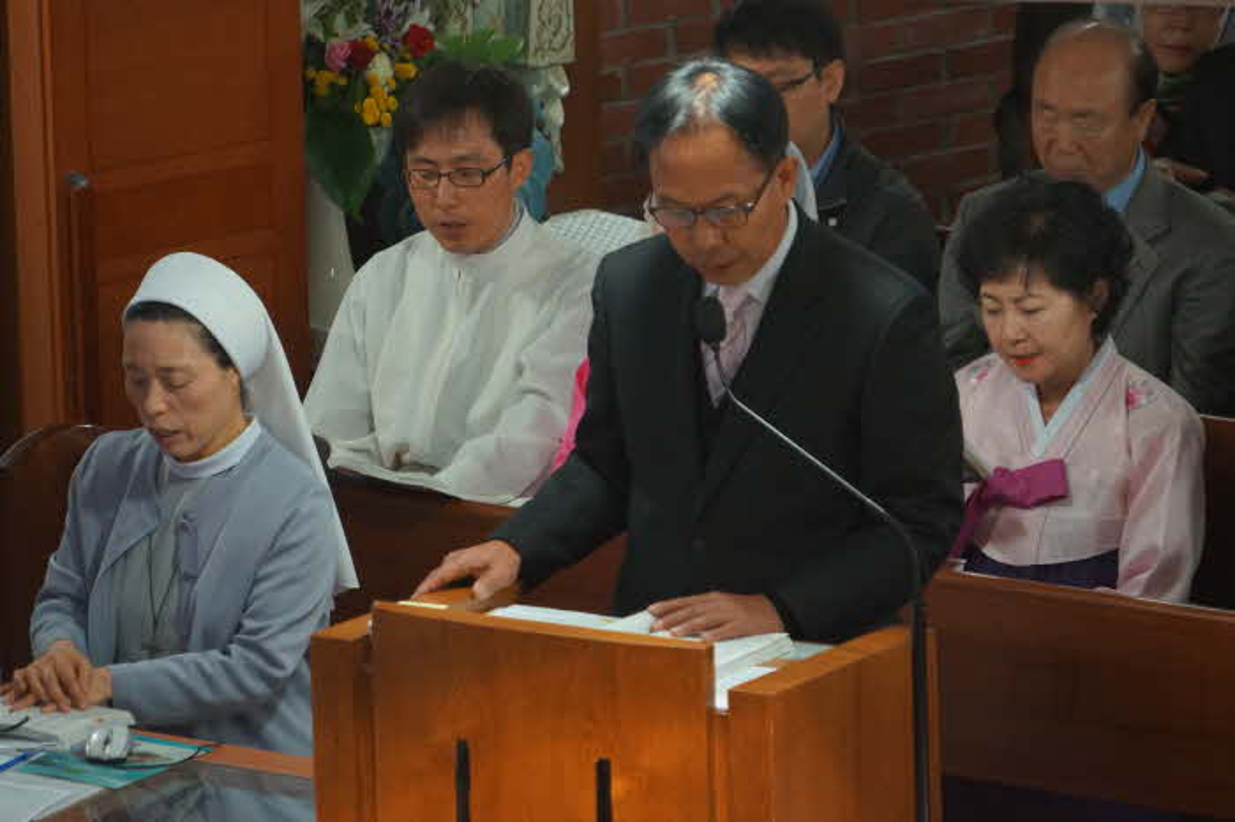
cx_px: 618
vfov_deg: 5.1
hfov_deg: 7.7
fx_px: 9155
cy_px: 411
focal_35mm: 267
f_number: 6.3
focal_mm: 178
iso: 1600
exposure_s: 1/15
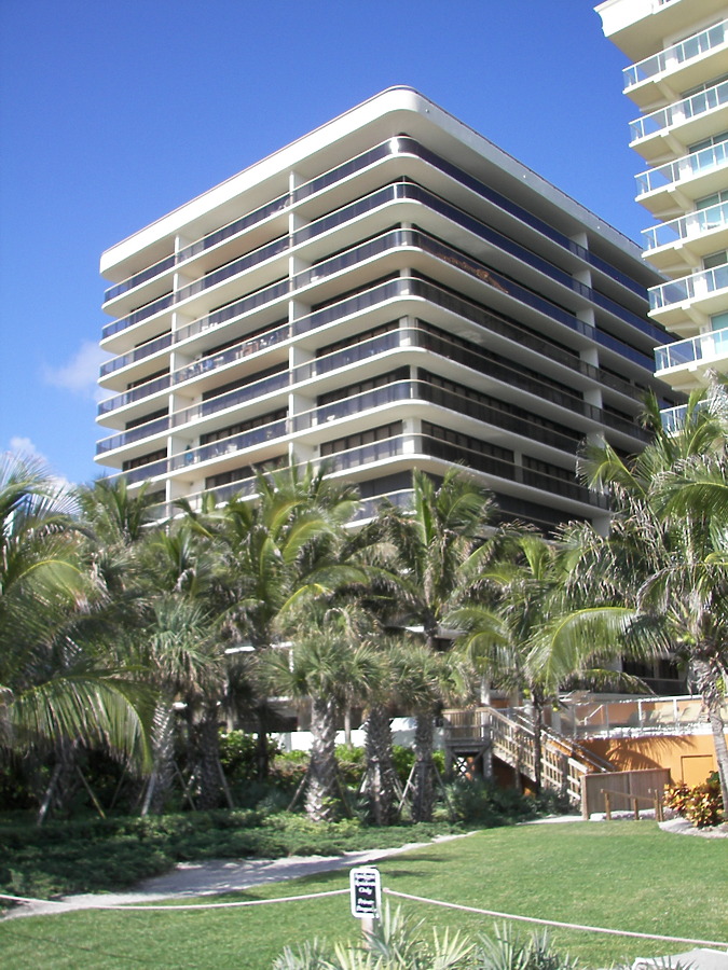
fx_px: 1009
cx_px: 364
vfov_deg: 51.4
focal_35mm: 36
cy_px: 485
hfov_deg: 39.7
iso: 50
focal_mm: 6
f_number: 2.8
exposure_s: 1/640
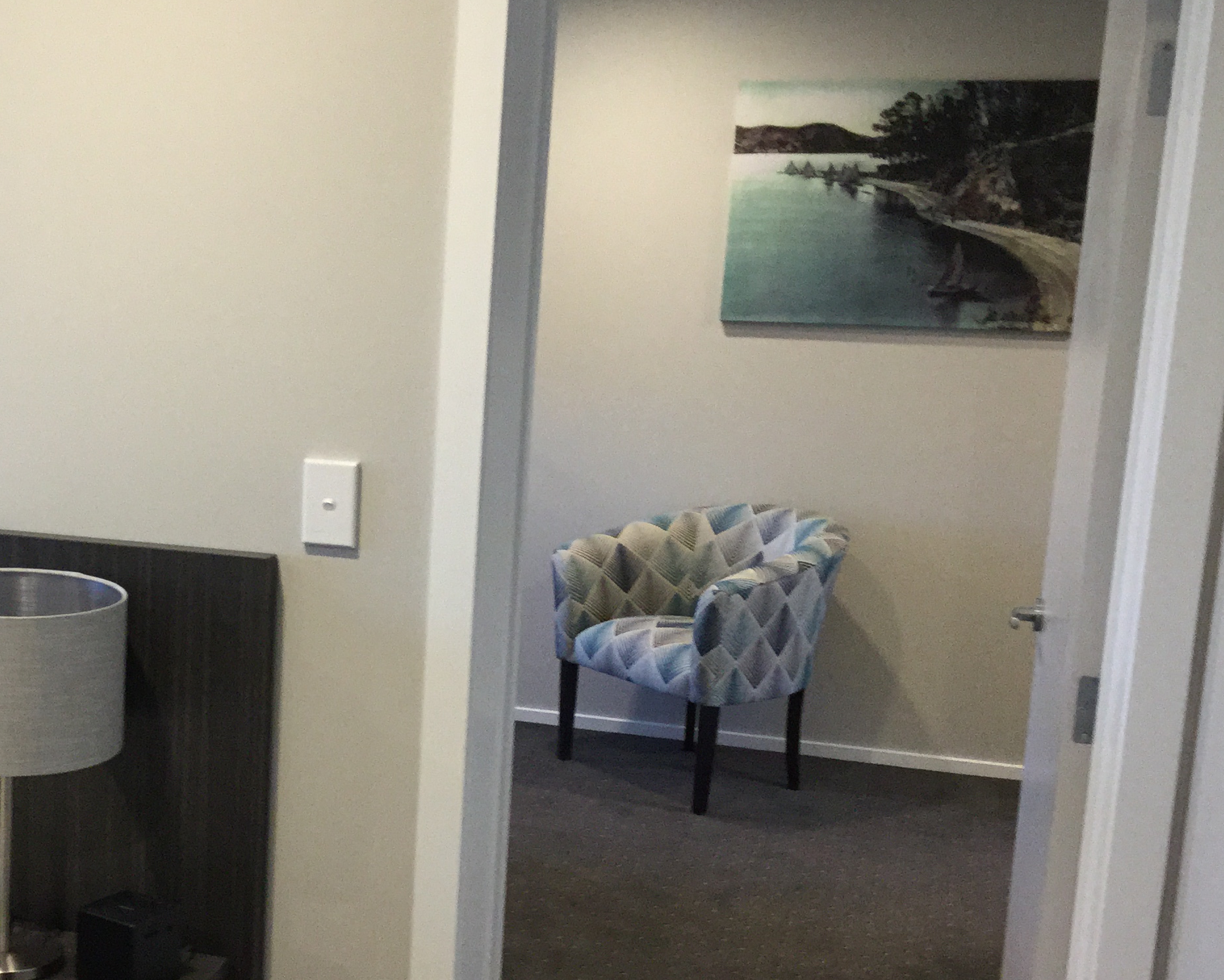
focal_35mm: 53
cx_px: 234
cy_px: 609
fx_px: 1920
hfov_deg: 34.2
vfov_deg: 28.5
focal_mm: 3.3
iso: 160
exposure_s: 1/33
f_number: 2.4
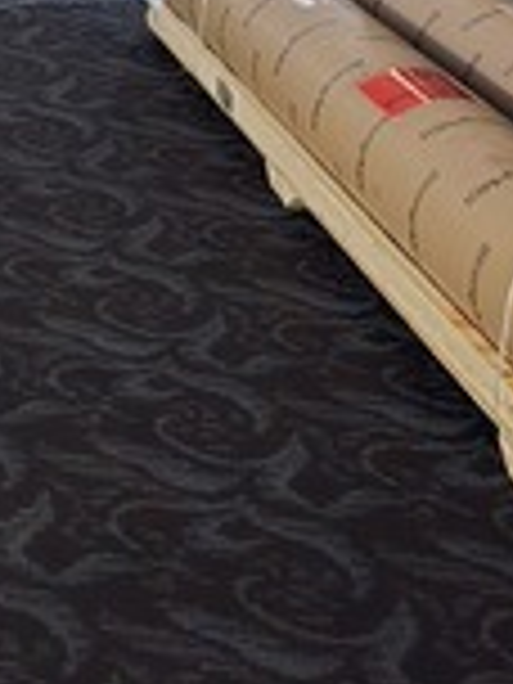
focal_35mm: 97
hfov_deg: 13.7
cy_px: -414
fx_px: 1917
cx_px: -387
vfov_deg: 17.6
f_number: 1.8
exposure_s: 1/30
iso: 2500
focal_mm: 5.4
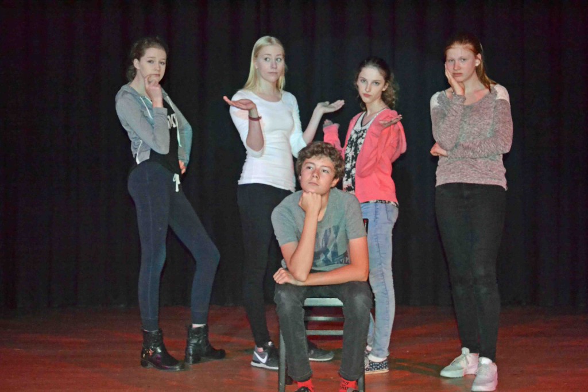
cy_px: 196
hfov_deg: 38.9
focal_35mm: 51
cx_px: 294
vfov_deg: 26.5
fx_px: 833
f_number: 5
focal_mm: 34
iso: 3200
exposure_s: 1/60
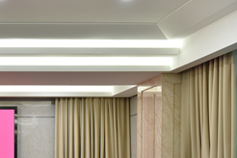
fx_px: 513
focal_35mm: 78
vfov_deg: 16.8
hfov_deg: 23.7
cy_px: 184
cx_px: -48
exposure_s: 1/100
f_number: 5
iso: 1250
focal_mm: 32
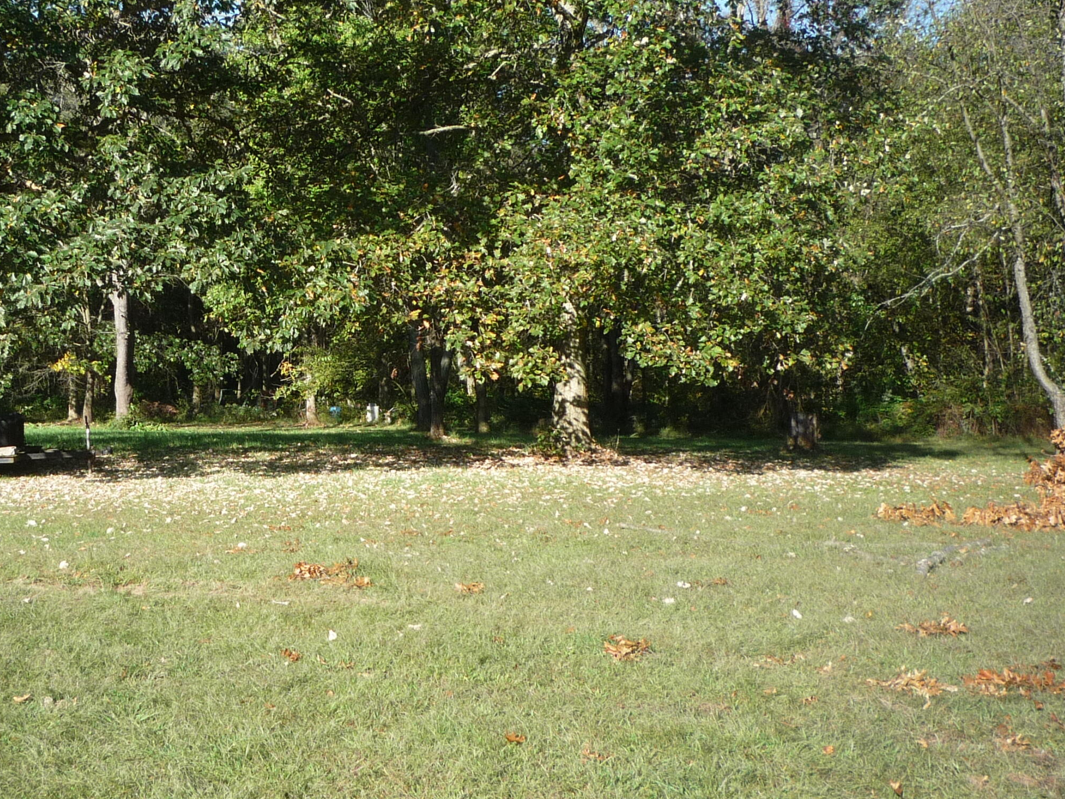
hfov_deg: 38.9
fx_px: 1477
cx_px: 299
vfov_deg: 30.3
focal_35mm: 48
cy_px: 431
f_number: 4
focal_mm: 5.2
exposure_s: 1/250
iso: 100
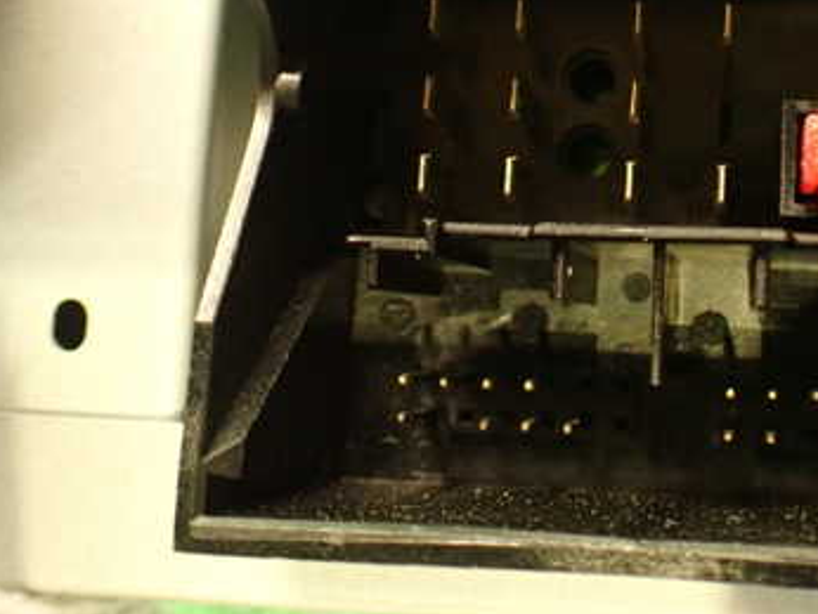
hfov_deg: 35.6
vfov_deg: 27.7
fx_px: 1230
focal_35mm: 52
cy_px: 168
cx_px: 657
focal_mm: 5.4
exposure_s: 1/25
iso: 800
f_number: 2.3
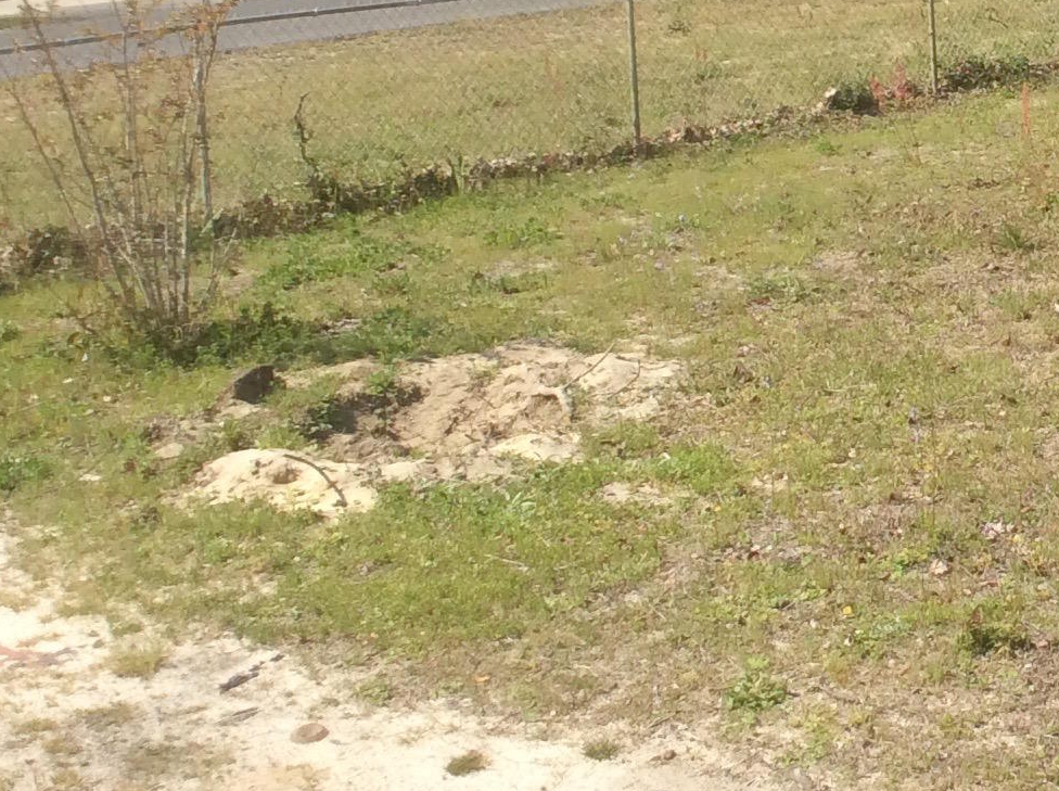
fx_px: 2597
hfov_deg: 21.7
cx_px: 1203
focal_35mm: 85
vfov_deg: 17.0
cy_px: 38
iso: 32
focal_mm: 3.3
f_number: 2.4
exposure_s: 1/1167
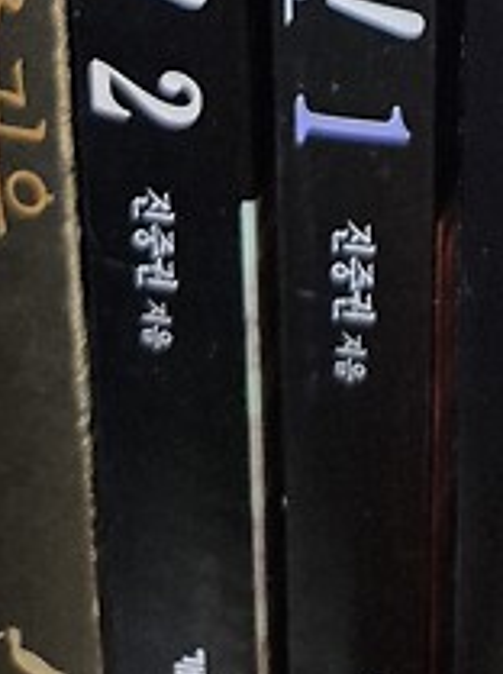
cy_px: -571
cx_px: 567
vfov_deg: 16.6
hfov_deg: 14.8
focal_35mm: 97
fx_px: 1885
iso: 1600
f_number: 1.8
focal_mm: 5.4
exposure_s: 1/30
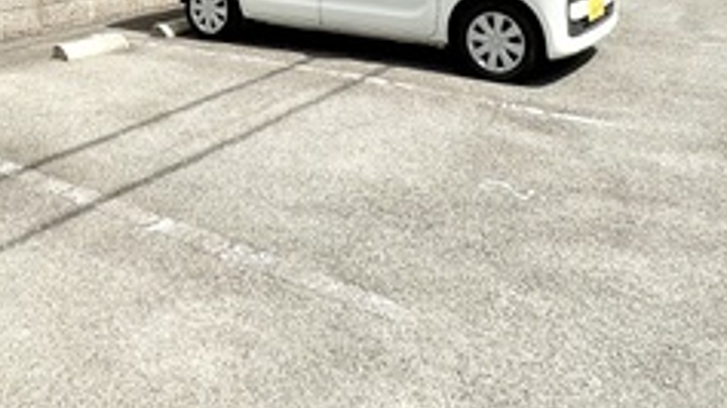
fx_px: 867
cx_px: 288
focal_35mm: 45
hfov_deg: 45.2
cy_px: -140
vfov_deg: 23.1
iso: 50
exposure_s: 1/1825
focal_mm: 2.22
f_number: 2.2
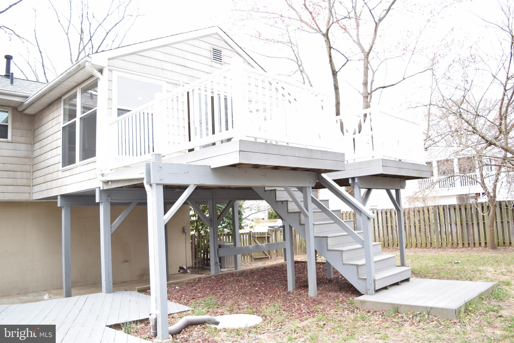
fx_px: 385
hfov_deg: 67.4
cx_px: 257
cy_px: 172
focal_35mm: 27
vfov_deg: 47.9
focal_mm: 18
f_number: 3.5
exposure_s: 1/200
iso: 200
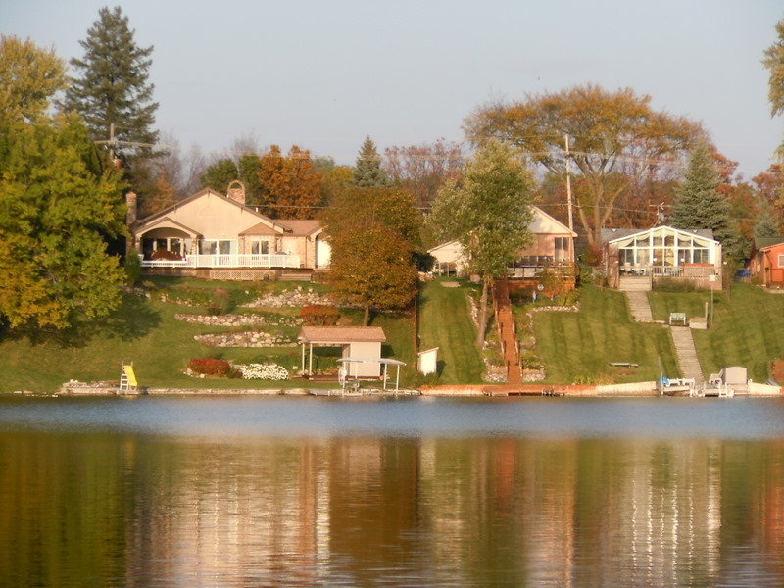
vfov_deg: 7.6
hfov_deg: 10.1
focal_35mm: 196
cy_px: 294
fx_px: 4439
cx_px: 392
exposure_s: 1/250
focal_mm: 35
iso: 100
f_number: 5.6
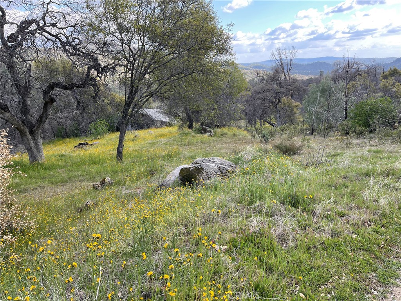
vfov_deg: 53.1
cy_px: 150
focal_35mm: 26
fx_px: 301
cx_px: 200
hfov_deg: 67.3
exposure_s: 1/381
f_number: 1.6
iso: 32
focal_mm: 5.1
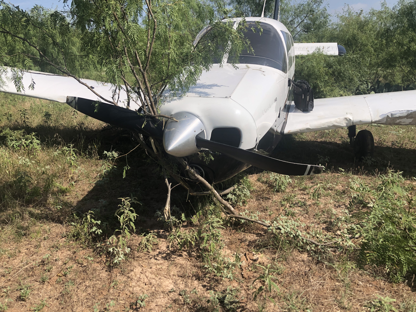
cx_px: 208
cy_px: 156
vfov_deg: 49.7
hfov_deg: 63.4
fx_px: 336
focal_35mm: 28
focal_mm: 3.99
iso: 20
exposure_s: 1/2404
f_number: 1.8
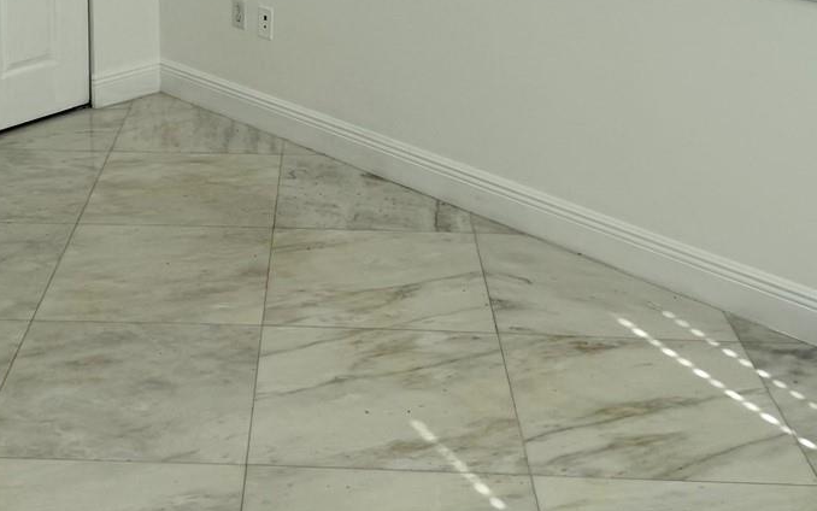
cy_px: -27
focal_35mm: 60
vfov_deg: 20.8
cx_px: 257
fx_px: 1336
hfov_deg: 33.6
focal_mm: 6.76
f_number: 1.78
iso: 80
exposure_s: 1/842
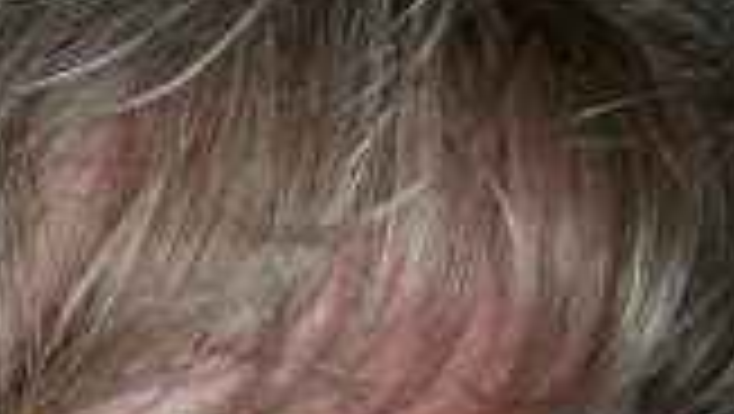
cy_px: 659
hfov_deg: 14.3
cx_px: -23
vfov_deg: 8.1
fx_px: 2863
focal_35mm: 147
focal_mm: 7.8
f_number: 3
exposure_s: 1/45
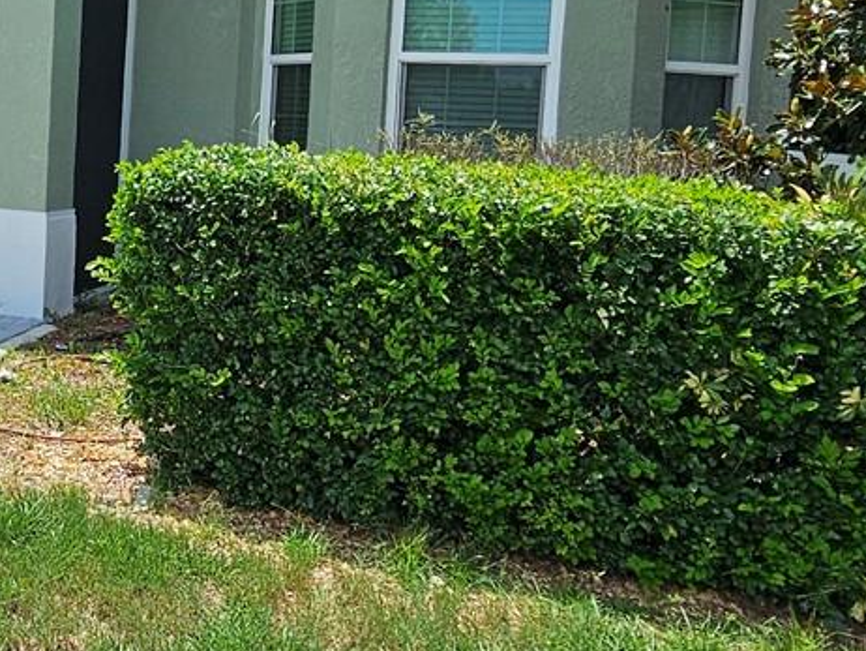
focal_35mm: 45
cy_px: 203
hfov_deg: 37.5
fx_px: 1126
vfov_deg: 31.9
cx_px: -4
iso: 50
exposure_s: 1/3220
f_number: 2.2
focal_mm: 2.2
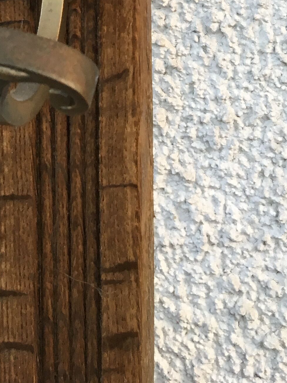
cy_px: -199
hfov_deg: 15.9
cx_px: -31
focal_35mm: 90
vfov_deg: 19.0
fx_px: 995
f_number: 2.2
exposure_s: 1/33
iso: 40
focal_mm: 4.15
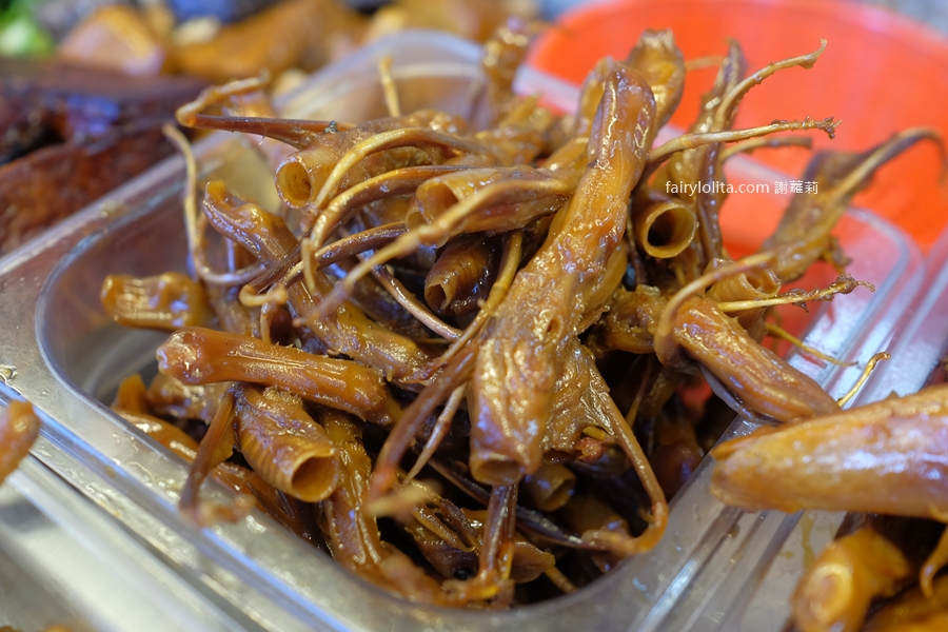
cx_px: 474
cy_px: 316
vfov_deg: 37.9
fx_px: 922
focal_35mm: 35
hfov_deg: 54.4
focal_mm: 23
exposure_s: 1/140
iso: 800
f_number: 2.8
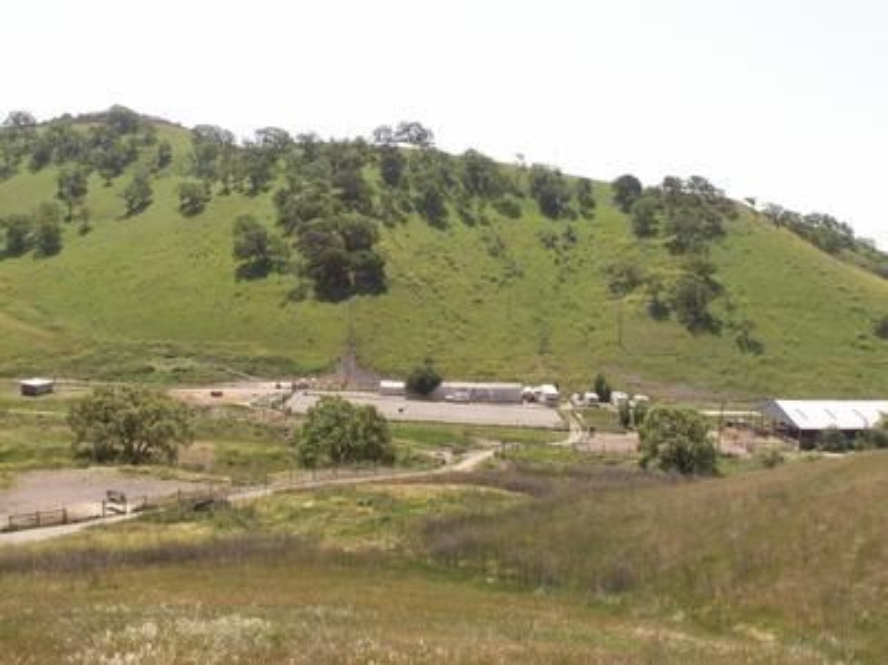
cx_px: 444
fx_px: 898
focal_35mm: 35
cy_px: 332
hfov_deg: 52.6
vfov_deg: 40.7
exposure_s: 1/160
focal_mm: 5.86
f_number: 6.3
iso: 50
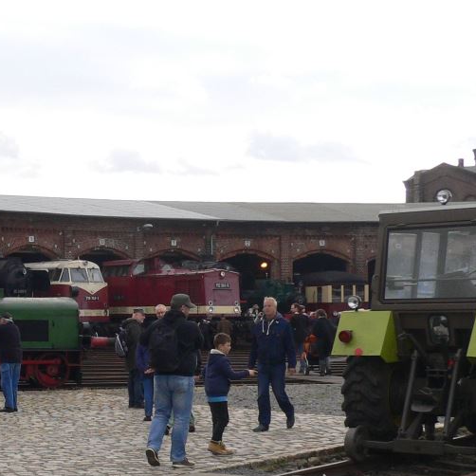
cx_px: 0
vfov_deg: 23.2
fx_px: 1151
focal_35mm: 74
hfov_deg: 22.5
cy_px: 336
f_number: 5.6
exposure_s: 1/200
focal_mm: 5.8
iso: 100
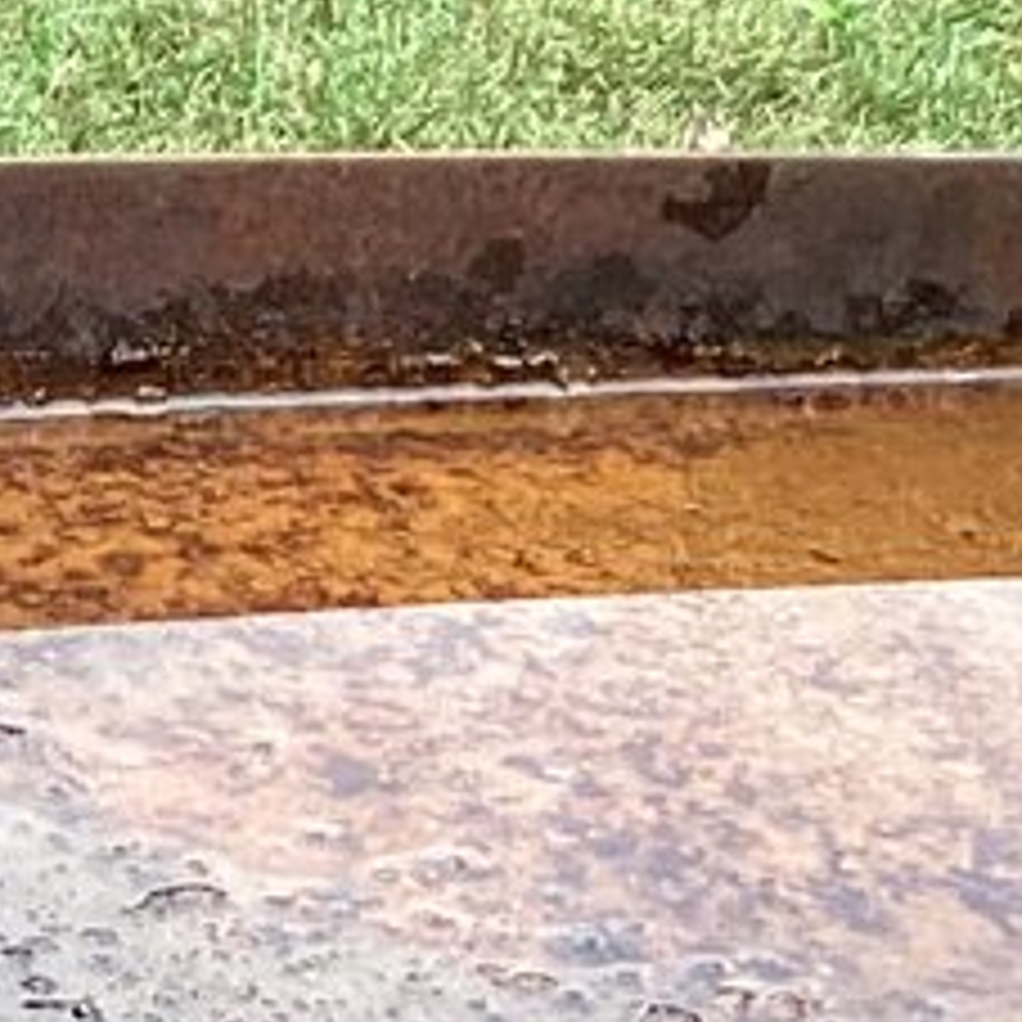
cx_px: -1330
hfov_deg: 8.8
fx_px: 6113
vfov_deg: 8.8
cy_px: 2289
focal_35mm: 183
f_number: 2.4
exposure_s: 1/100
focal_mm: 3.3
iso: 32
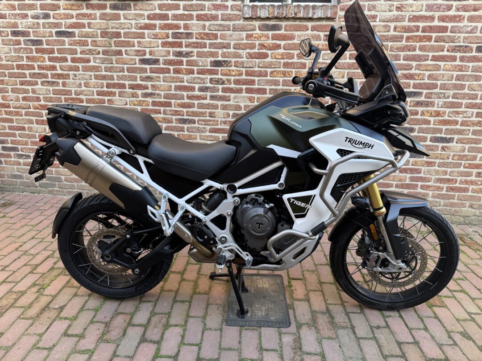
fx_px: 334
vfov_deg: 56.8
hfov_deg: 71.6
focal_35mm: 24
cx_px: 241
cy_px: 180
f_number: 1.78
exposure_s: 1/278
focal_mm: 6.76
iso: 80
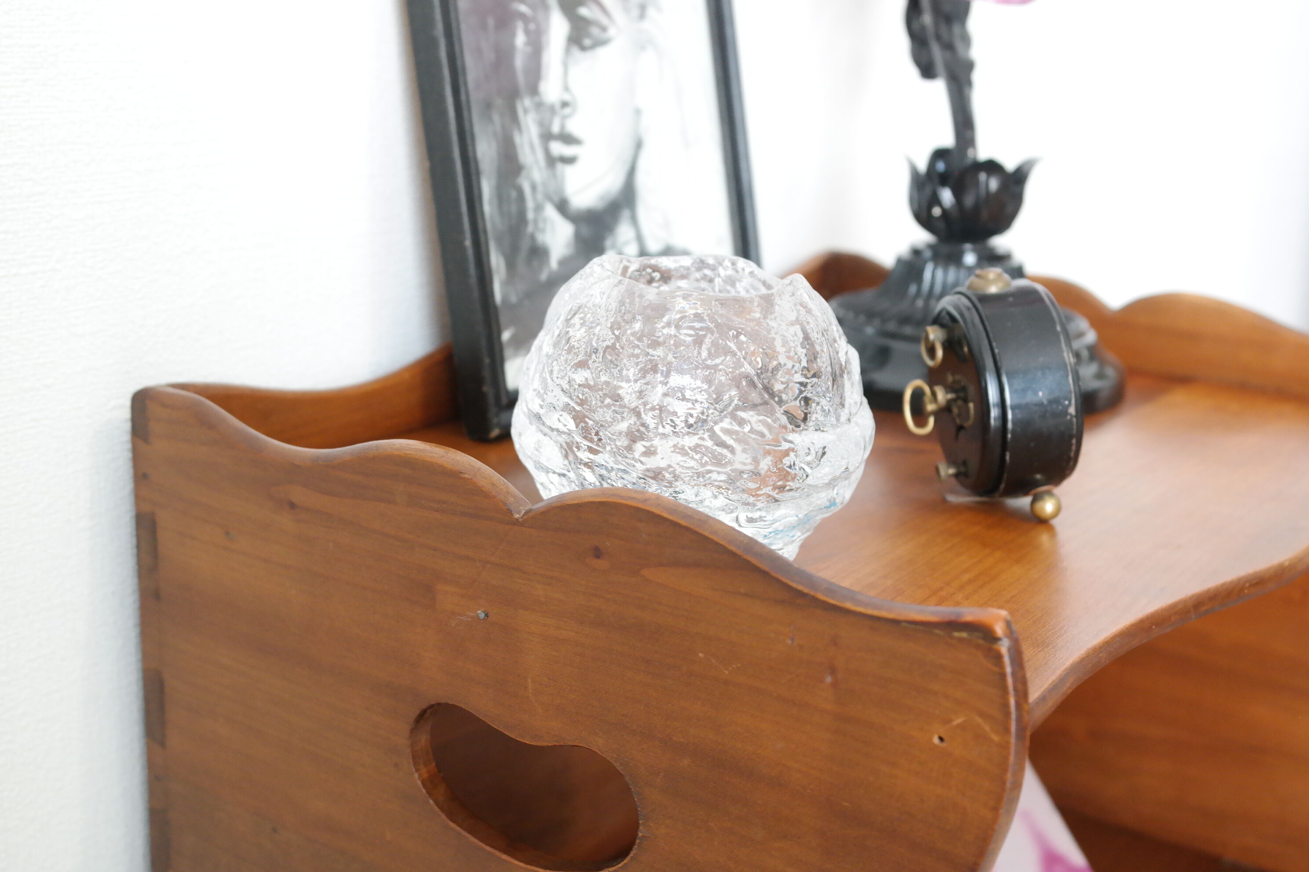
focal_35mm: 49
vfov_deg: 27.5
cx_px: 654
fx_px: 1782
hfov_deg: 40.3
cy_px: 436
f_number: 5.6
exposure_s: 1/25
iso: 1600
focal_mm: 32
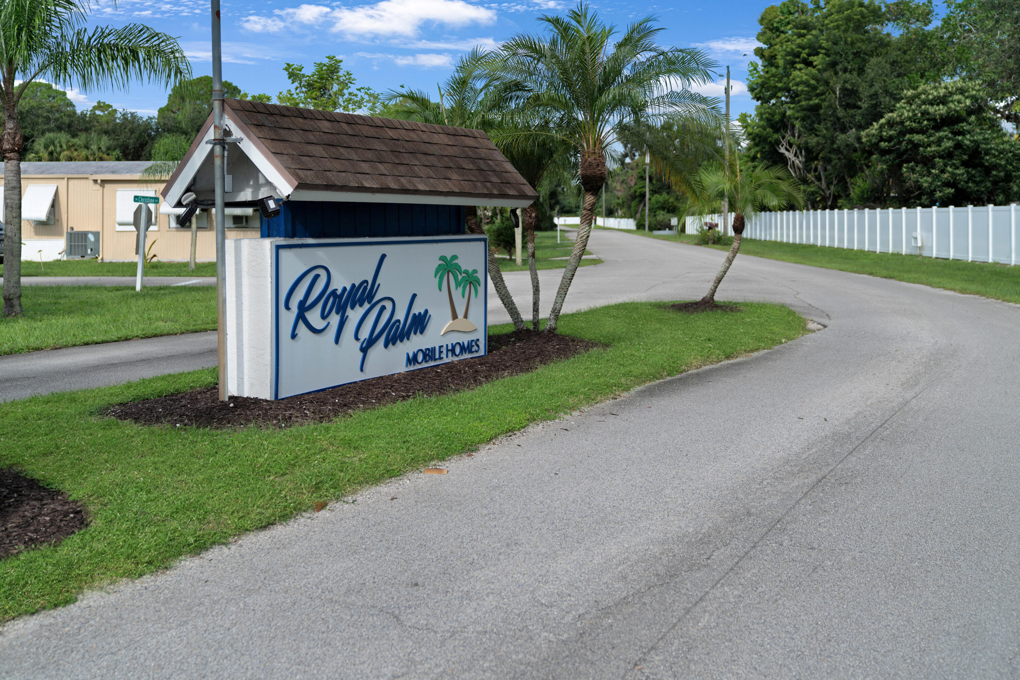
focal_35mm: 40
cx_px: 510
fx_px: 1133
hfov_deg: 48.5
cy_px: 340
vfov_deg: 33.4
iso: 100
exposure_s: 1/1250
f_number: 2.8
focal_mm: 40
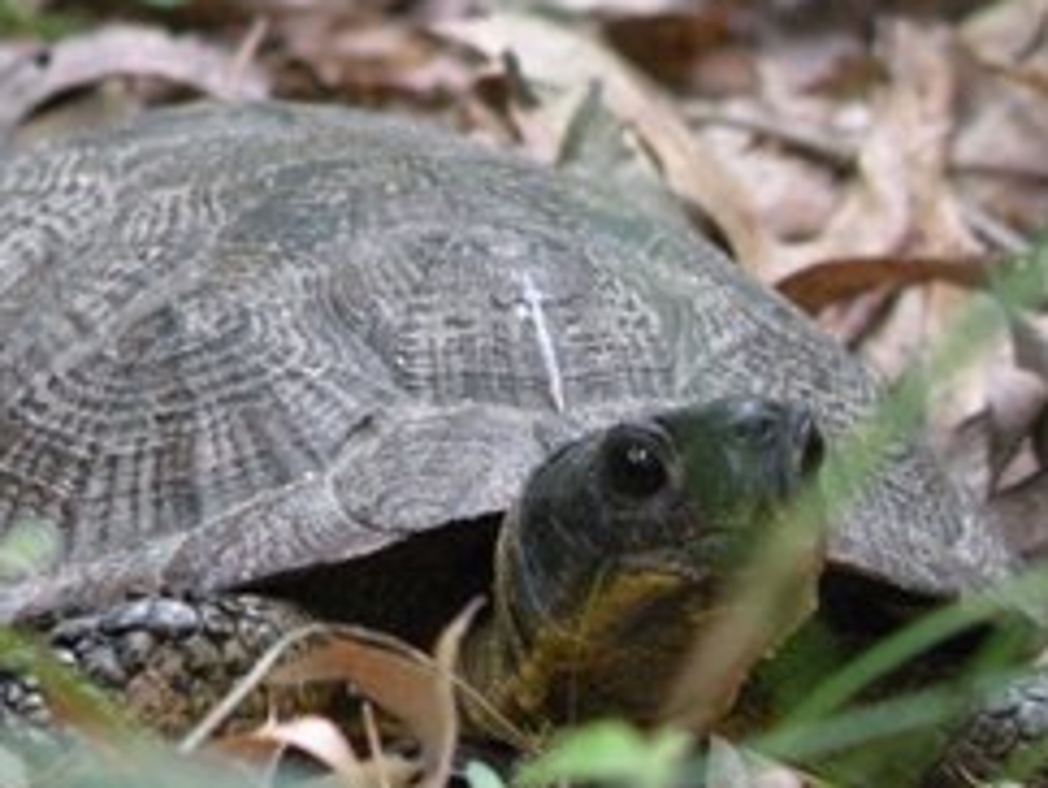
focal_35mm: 899
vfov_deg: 1.7
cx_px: 520
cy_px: 576
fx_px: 27244
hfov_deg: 2.2
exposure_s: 1/68.7
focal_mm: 84.2
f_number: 4.5
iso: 400
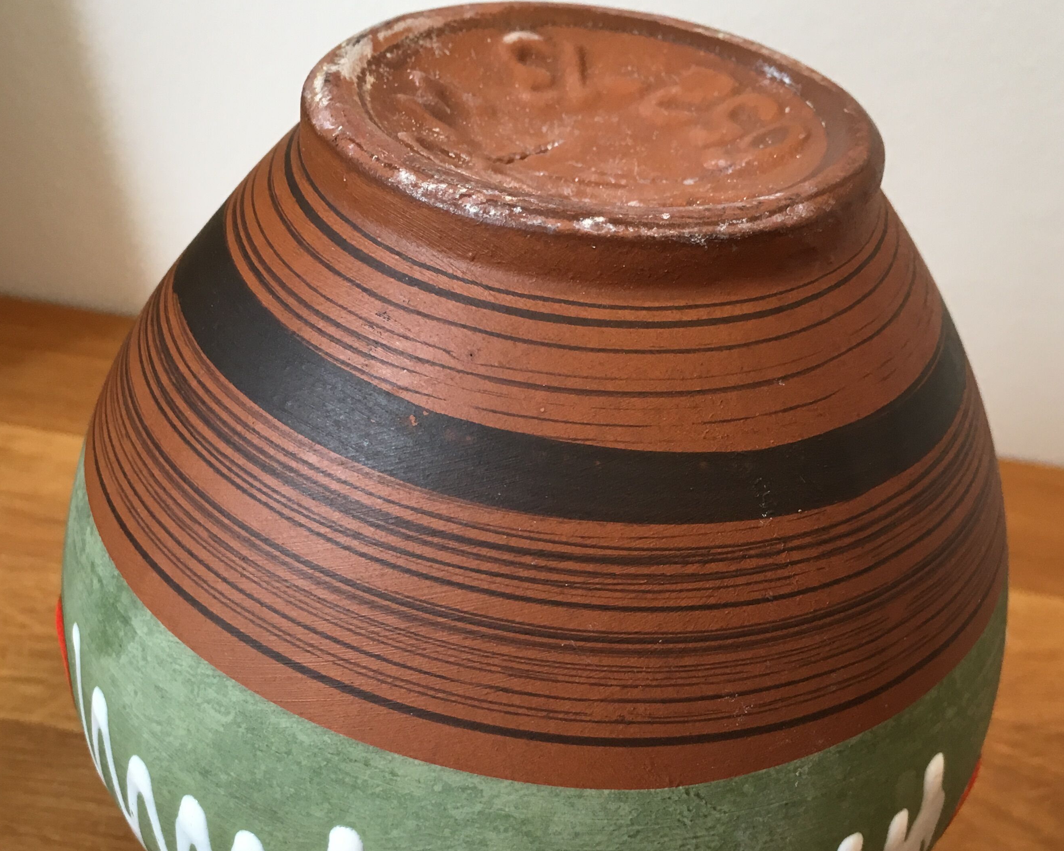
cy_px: 555
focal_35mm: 43
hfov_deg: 42.9
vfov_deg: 34.6
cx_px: 525
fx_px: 1354
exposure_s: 1/33
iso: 50
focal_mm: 4.15
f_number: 2.2
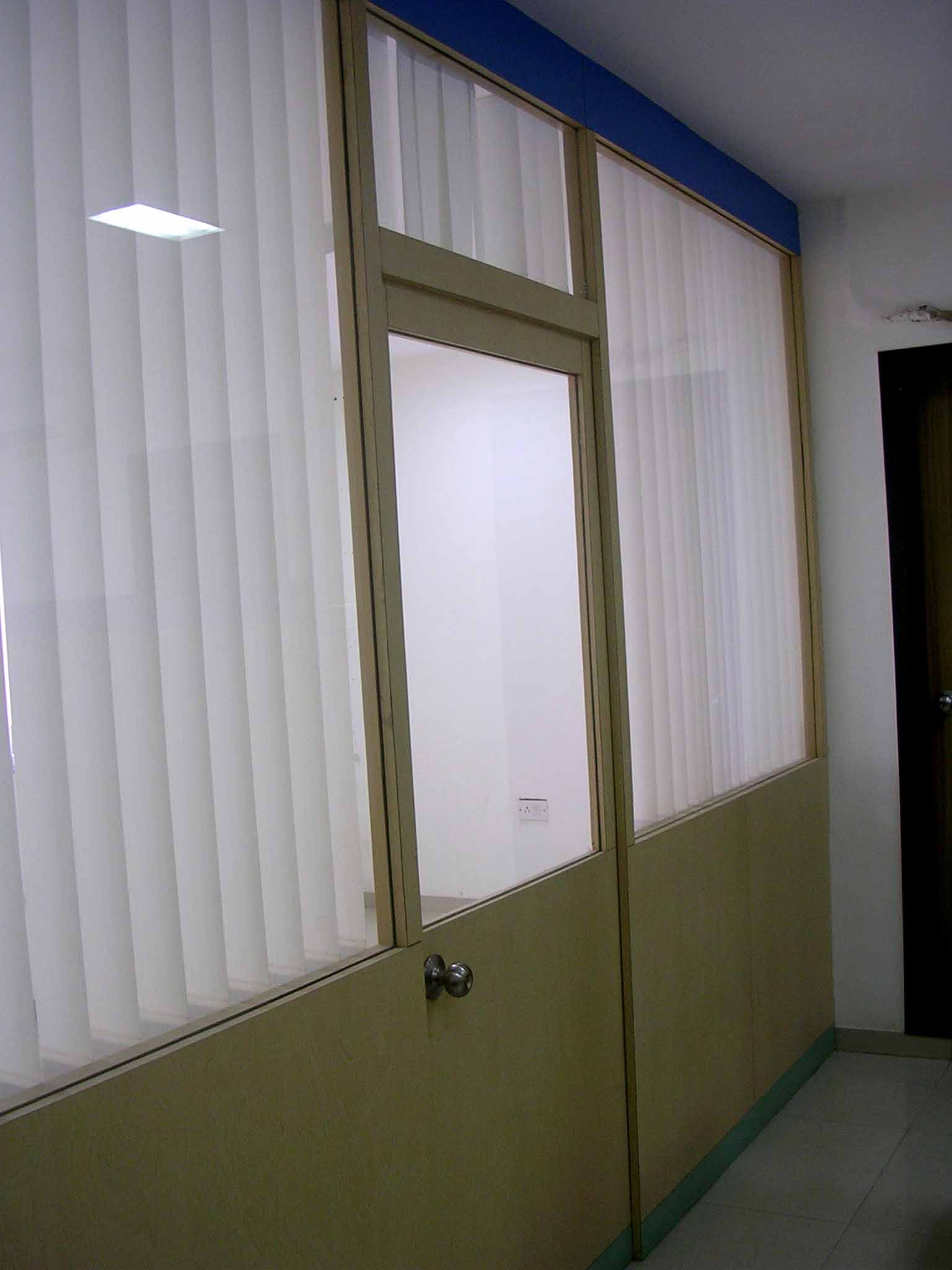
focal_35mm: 38
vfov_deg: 49.0
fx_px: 1393
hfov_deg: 37.7
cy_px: 635
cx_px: 476
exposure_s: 1/31
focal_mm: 5.8
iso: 50
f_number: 2.8
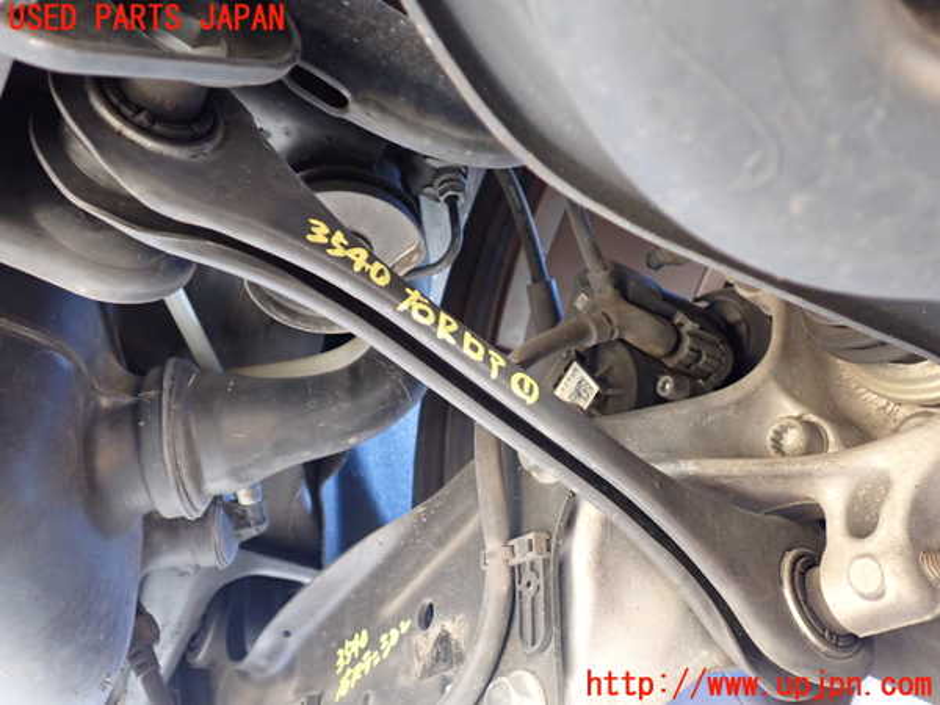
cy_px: 352
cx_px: 470
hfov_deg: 60.0
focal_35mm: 30
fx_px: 815
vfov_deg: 46.8
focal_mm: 5.4
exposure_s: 1/30
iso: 500
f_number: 2.3
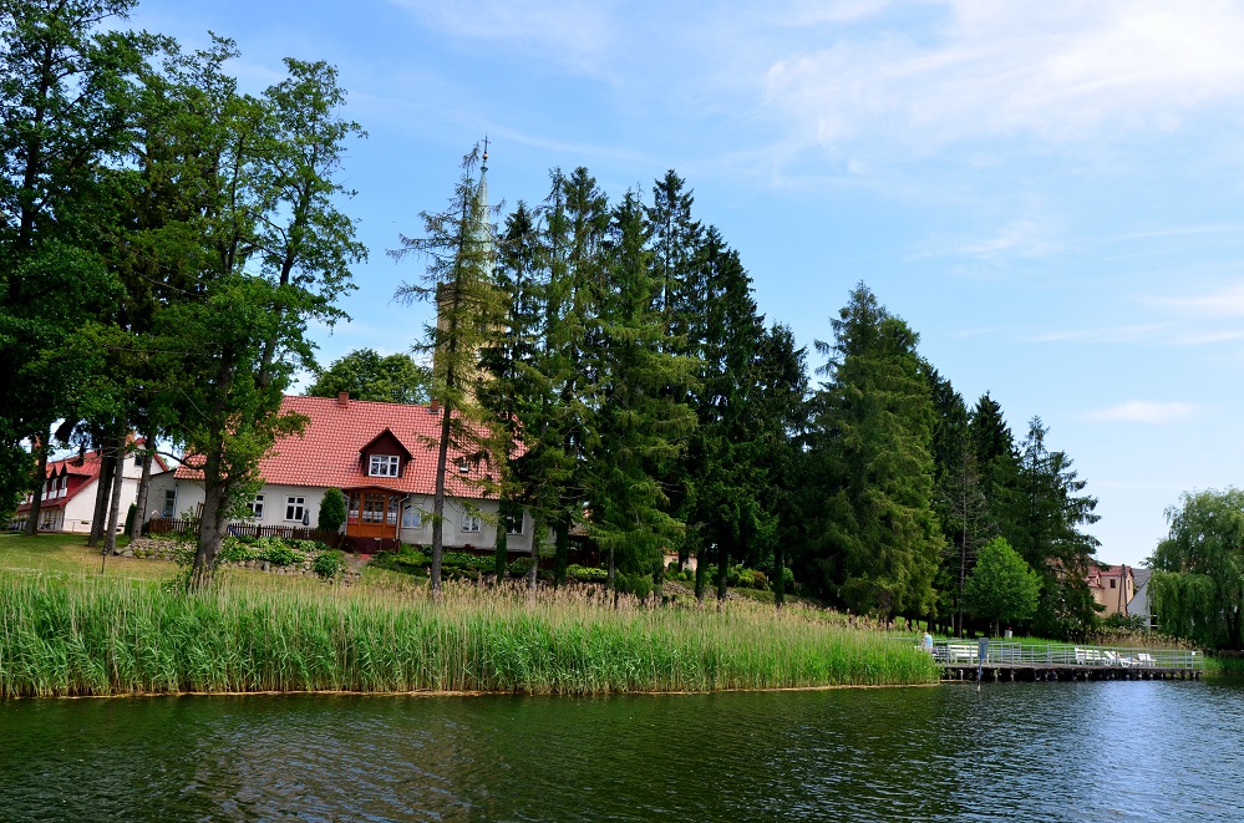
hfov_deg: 62.0
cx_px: 622
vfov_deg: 43.4
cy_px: 412
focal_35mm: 30
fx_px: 1034
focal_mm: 20
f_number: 8
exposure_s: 1/500
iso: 400
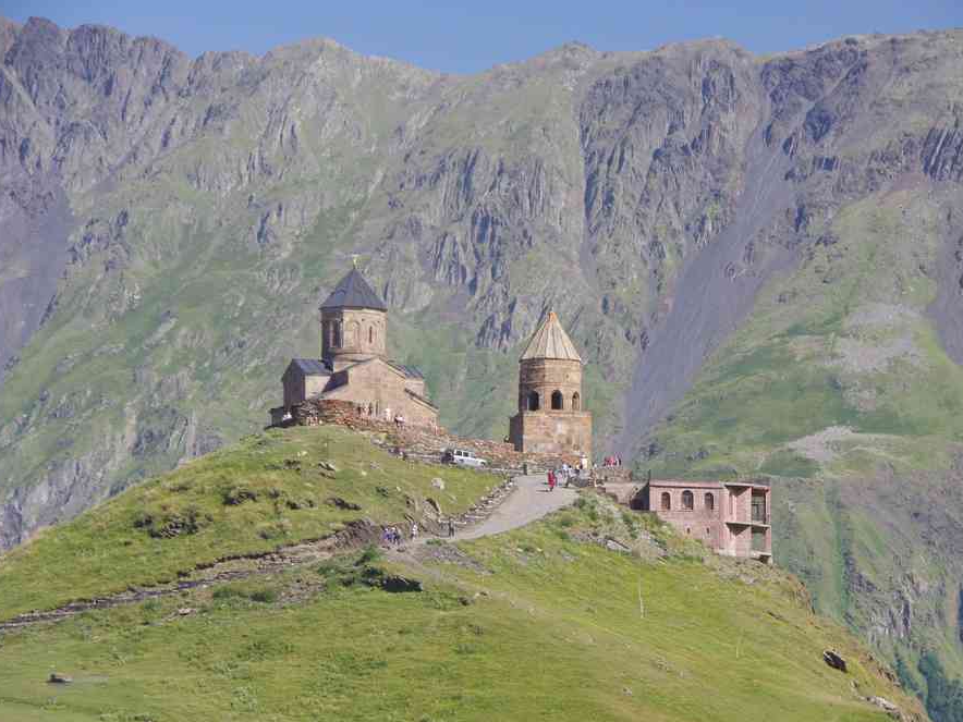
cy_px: 362
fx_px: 4535
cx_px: 531
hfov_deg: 12.1
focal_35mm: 163
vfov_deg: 9.1
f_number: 9
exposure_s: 1/125
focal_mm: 100
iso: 400
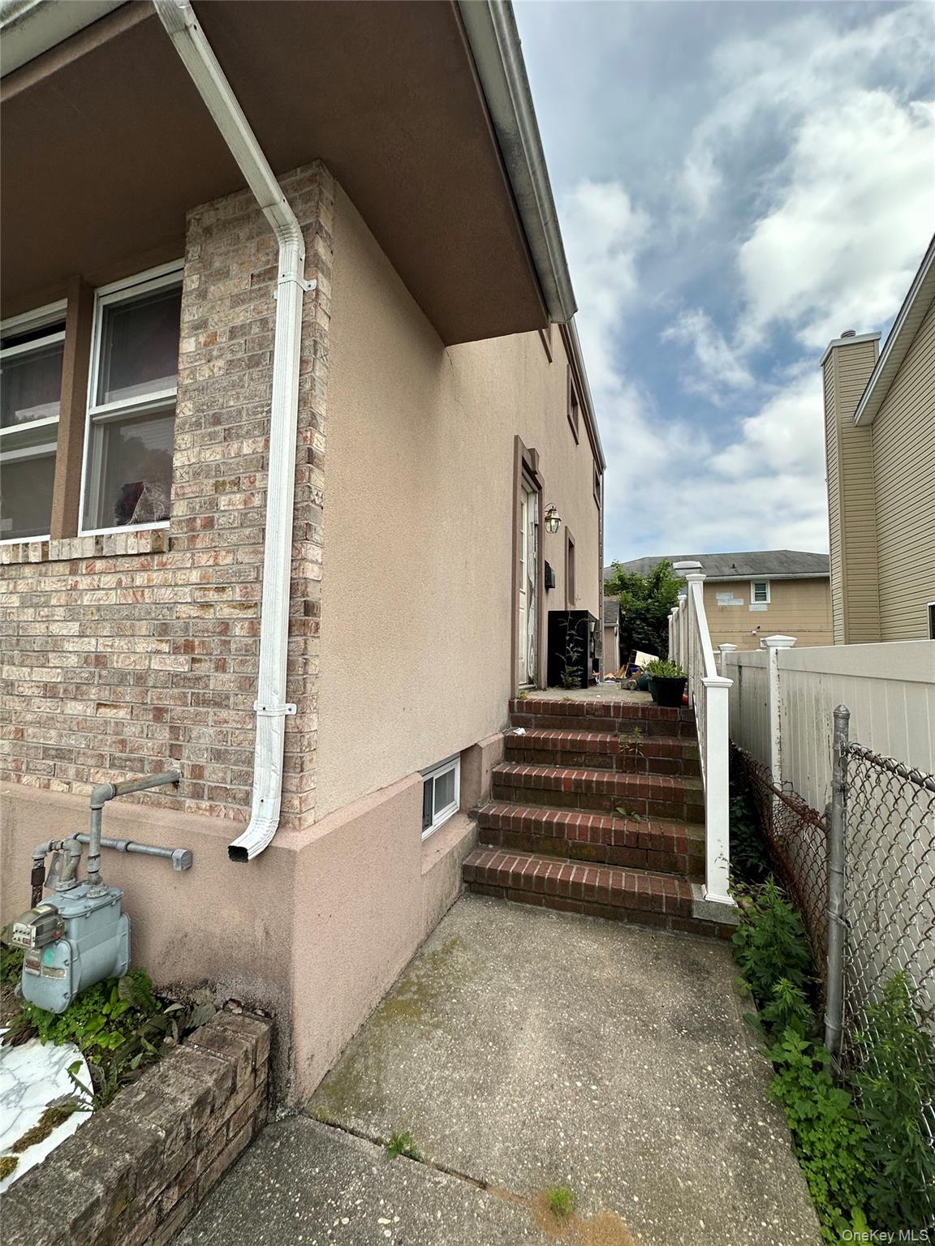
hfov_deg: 85.7
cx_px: 468
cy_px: 623
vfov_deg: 102.1
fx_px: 504
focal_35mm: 14
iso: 50
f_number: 2.2
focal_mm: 2.22
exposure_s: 1/1473
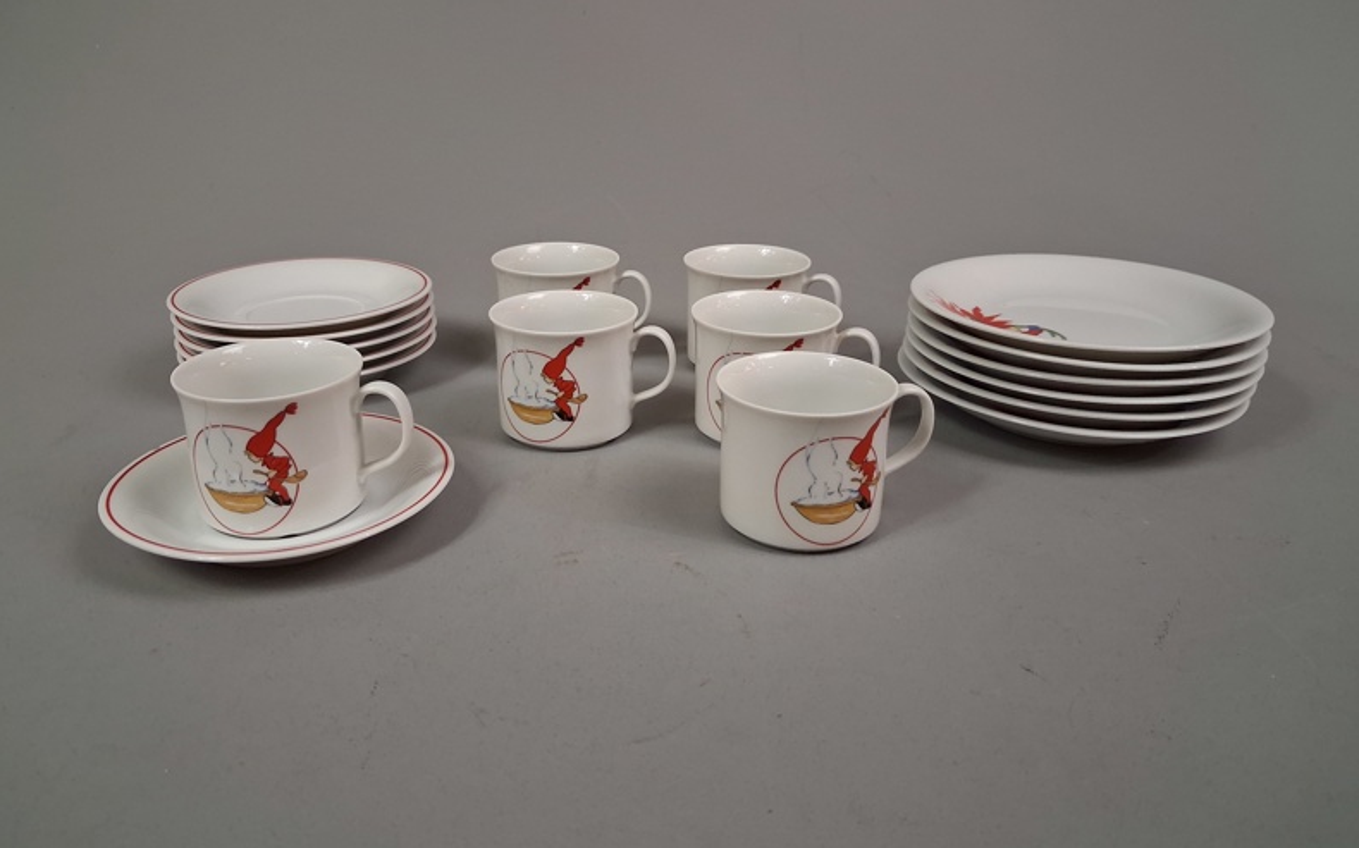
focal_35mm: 29
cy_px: 375
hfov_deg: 64.7
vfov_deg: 43.0
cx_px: 673
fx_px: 1074
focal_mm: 4
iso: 320
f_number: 1.8
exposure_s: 1/100
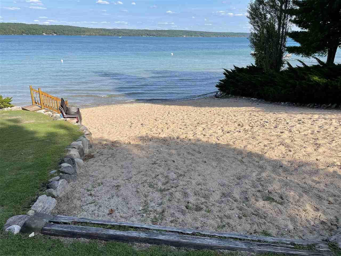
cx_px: 170
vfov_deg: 53.1
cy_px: 128
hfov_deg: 67.3
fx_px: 256
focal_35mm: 26
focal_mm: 4.2
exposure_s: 1/1916
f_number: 1.6
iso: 32
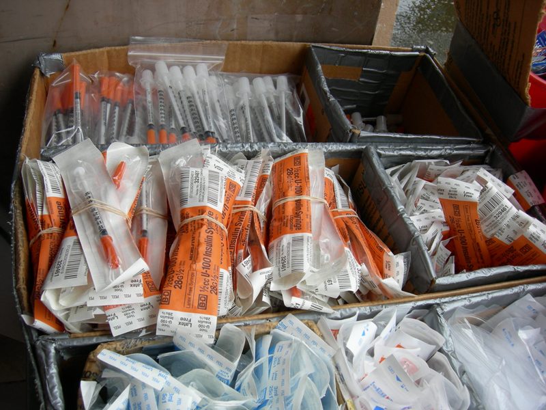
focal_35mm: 36
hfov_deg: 51.4
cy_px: 205
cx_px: 273
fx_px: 568
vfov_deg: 39.7
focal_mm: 7.5
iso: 64
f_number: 3.8
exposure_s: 1/64.1
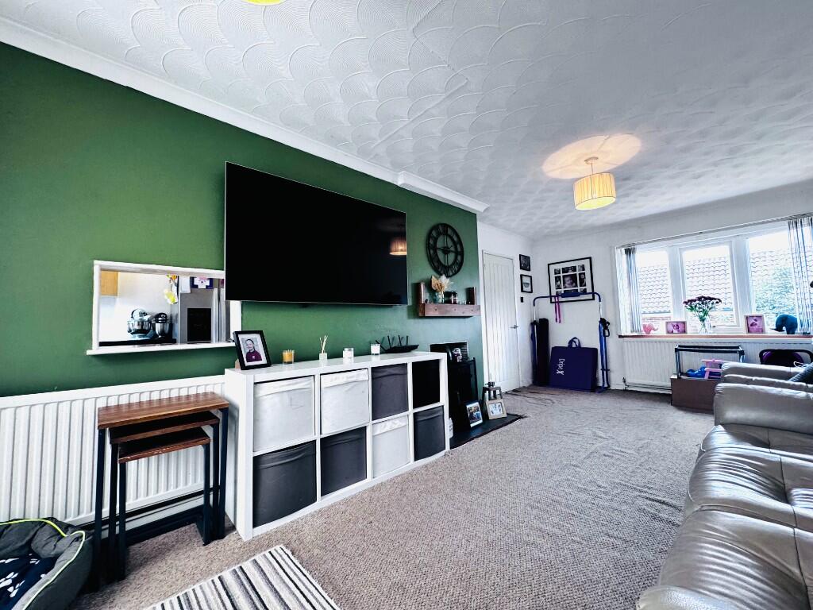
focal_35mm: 14
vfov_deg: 85.7
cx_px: 406
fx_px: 329
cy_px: 305
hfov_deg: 102.1
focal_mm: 2.22
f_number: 2.2
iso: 200
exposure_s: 1/100
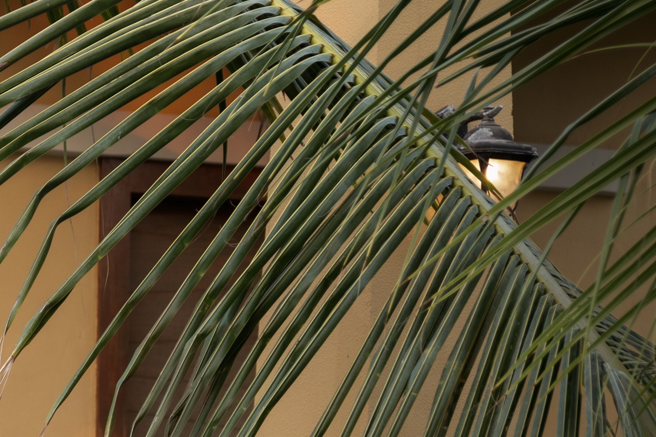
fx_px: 3371
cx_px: -474
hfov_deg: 10.5
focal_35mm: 185
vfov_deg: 7.3
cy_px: 609
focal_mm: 50
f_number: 2.8
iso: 100
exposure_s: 1/50
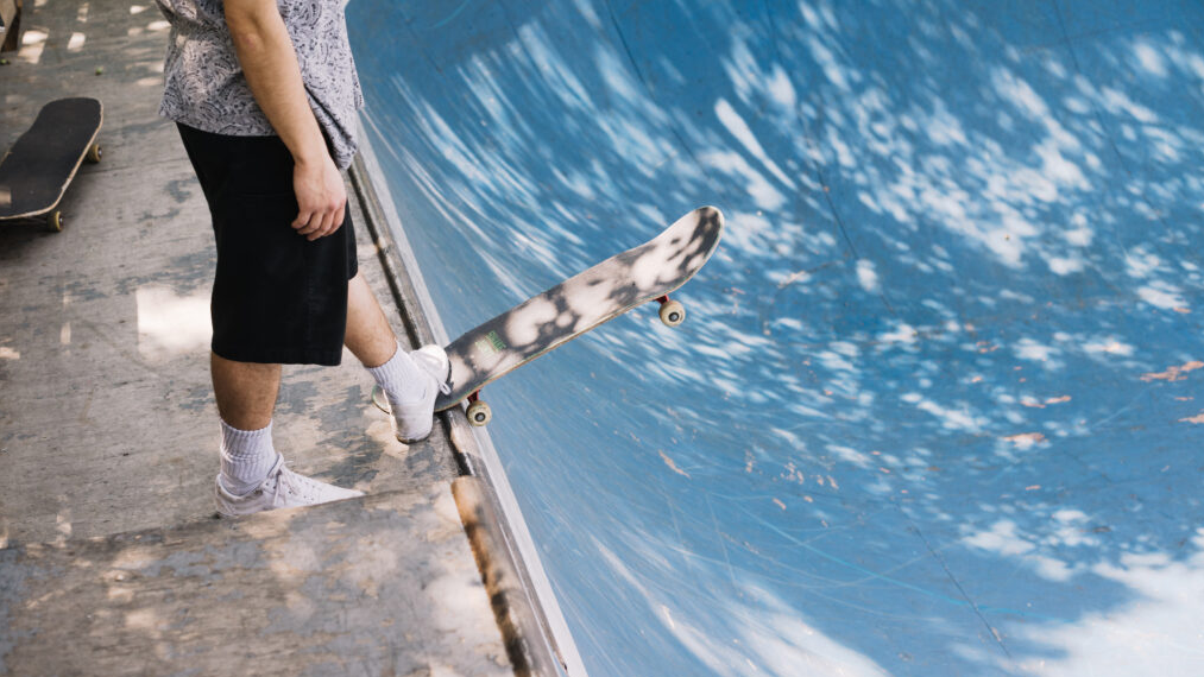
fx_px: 1692
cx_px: 598
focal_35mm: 53
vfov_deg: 22.6
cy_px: 340
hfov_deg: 39.2
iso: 400
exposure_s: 1/320
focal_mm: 50
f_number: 4
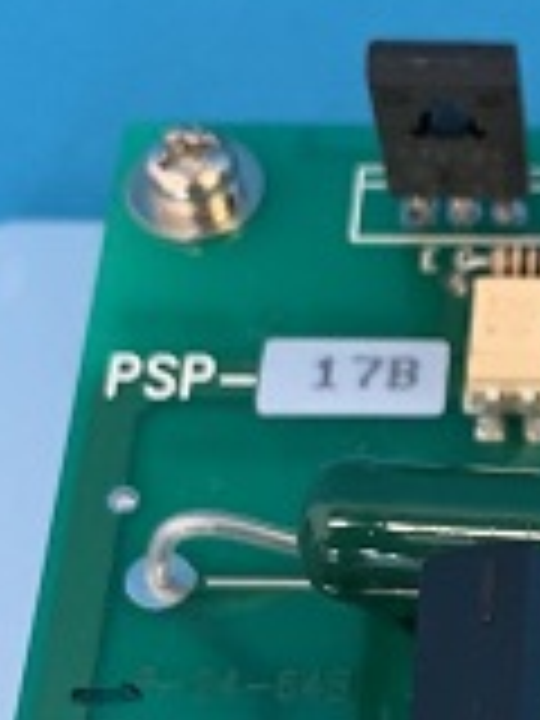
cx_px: 817
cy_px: 673
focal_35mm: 131
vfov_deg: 14.9
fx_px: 2725
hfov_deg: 10.9
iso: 160
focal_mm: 4.25
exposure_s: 1/50
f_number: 1.8
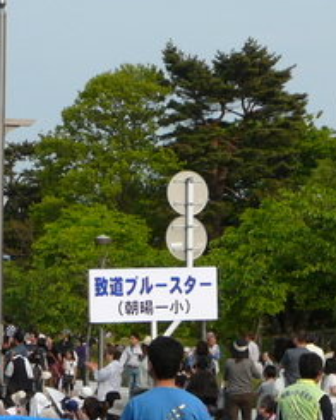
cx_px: 70
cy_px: 379
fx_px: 2760
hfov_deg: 7.0
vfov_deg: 8.7
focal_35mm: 222
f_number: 3.8
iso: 80
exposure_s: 1/640
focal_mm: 13
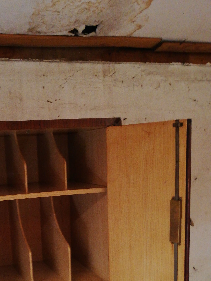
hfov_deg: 31.3
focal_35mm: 45
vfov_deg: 40.8
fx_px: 366
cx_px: 38
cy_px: 212
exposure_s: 1/25
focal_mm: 3.81
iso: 400
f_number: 2.2
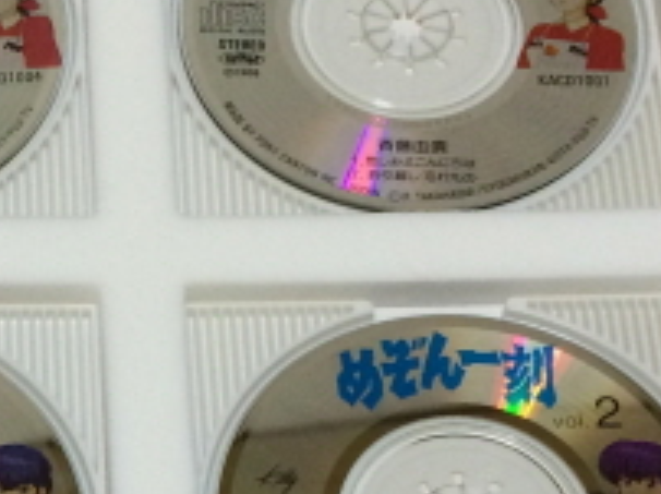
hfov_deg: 16.0
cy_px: 694
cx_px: -101
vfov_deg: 12.0
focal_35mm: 119
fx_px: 2270
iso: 125
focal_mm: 4.12
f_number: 2.2
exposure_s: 1/30
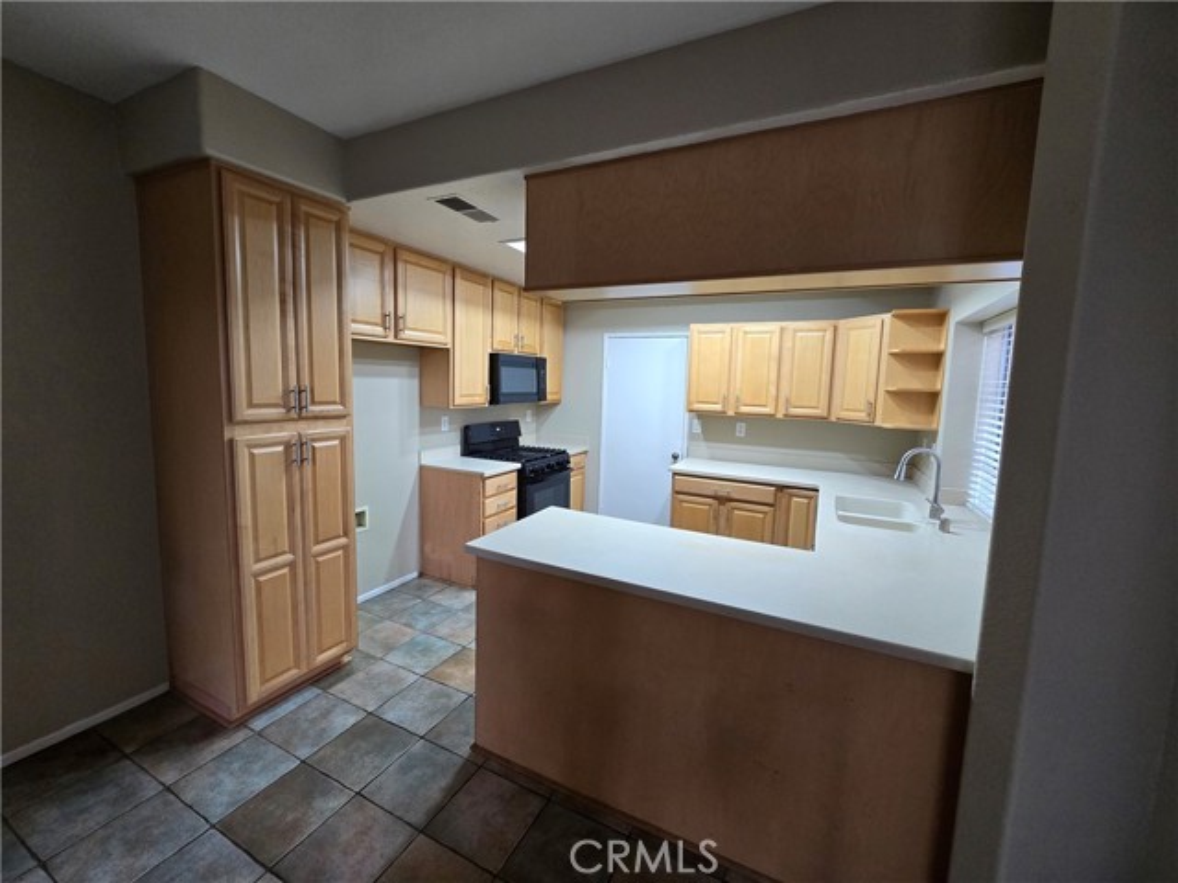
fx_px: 442
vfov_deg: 89.9
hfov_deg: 106.2
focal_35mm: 13
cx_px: 589
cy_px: 442
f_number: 2.2
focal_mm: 2.2
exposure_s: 1/60
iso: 250
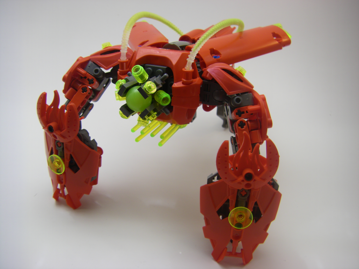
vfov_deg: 37.7
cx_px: 180
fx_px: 394
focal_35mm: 38
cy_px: 134
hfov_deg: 49.0
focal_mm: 6.3
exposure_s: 1/50
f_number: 3.5
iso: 64
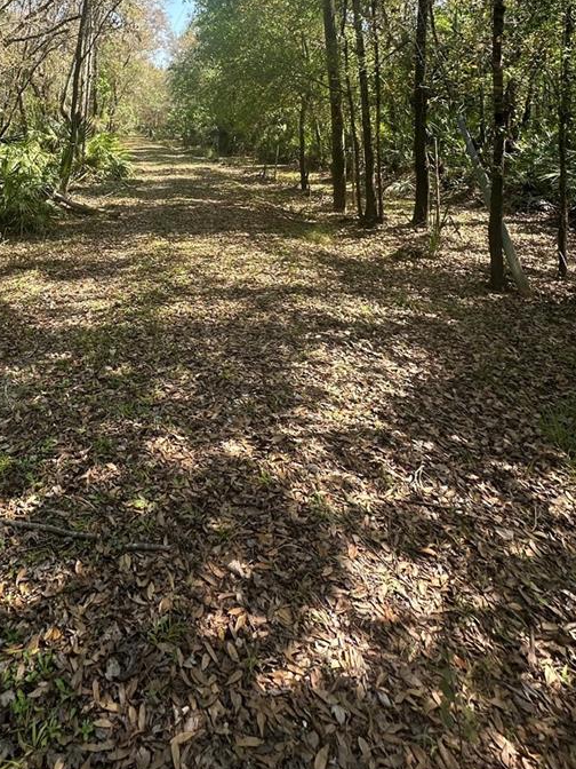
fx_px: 555
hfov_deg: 53.8
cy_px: 113
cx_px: 194
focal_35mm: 25
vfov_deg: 61.3
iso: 40
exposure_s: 1/500
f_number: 2.2
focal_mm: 2.22
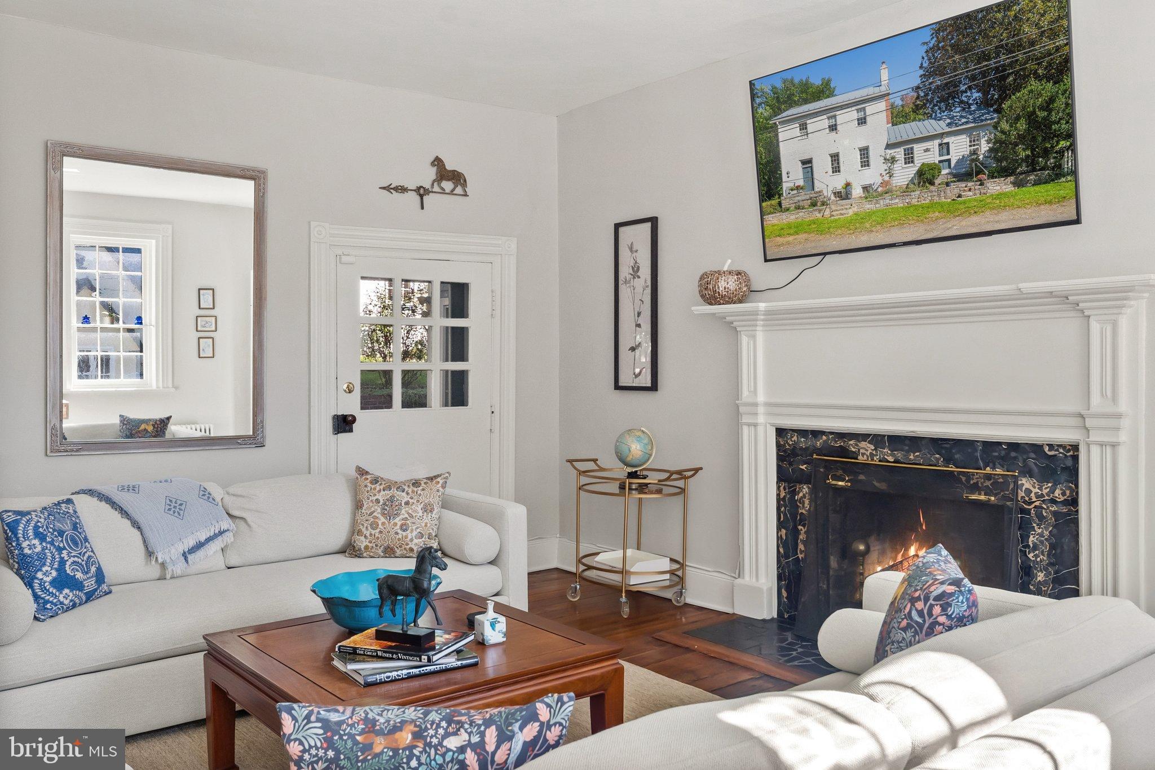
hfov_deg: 63.7
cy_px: 385
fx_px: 930
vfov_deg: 45.0
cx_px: 578
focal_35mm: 29
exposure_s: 1/10
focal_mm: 19.5
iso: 800
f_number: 8
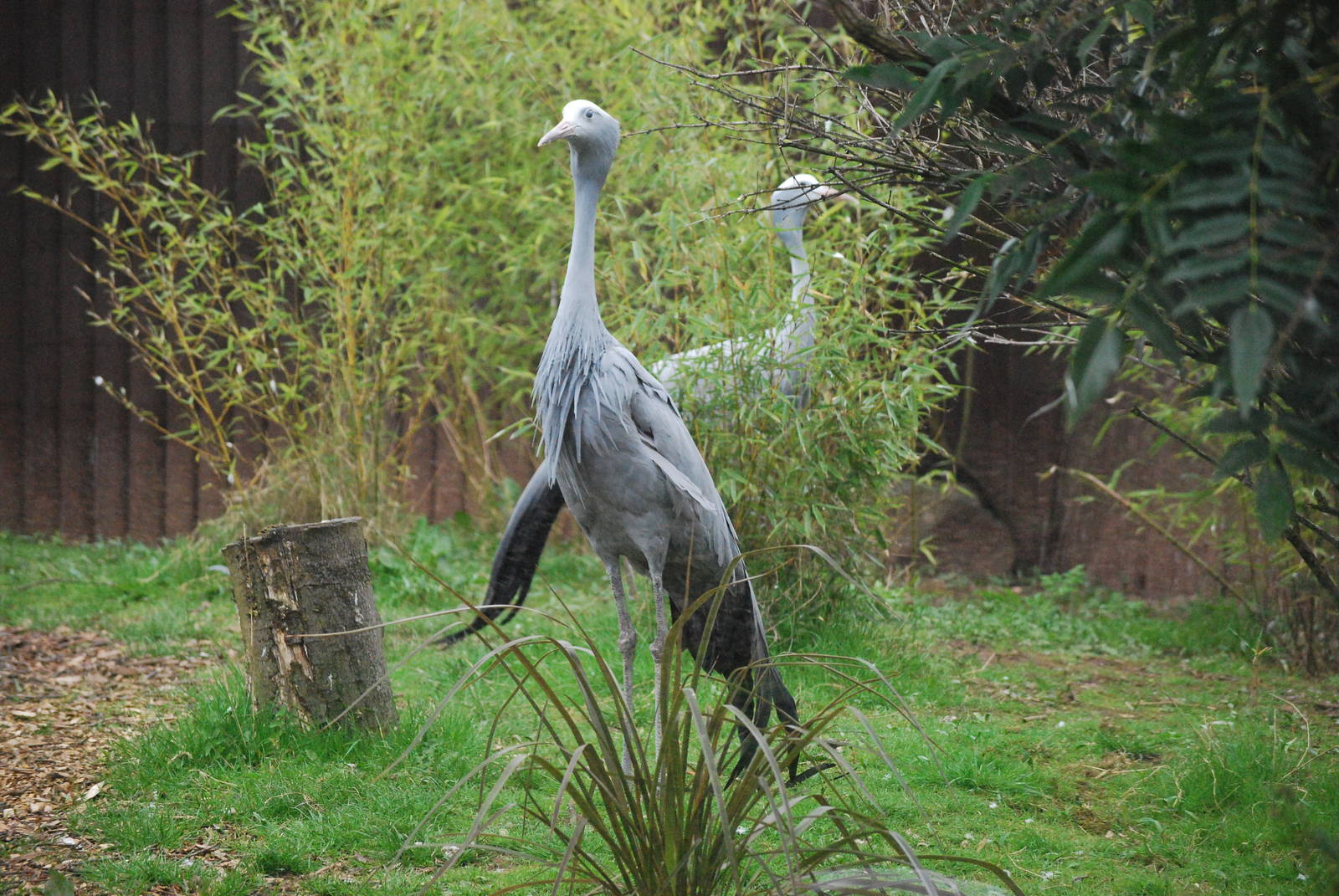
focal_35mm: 128
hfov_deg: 16.1
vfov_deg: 10.8
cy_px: 448
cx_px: 670
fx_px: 4748
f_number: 4.5
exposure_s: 1/400
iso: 1600
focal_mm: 85
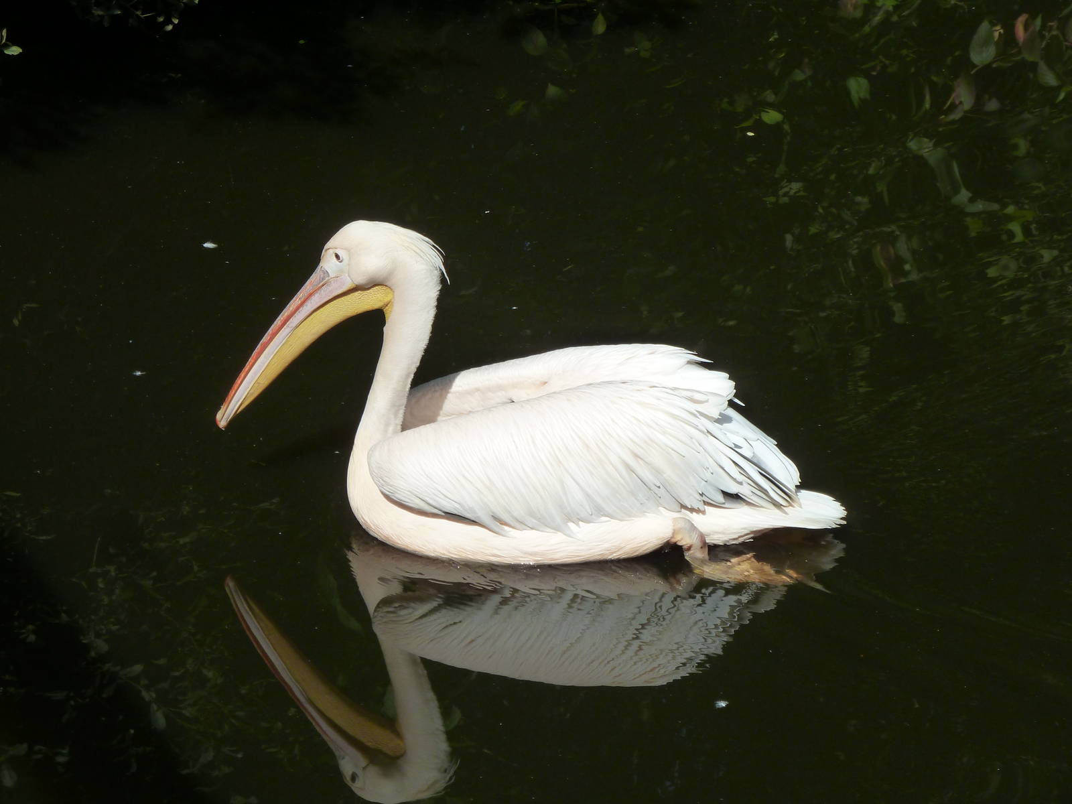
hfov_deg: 17.7
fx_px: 3437
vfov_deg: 13.3
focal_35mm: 111
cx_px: 536
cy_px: 402
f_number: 5.6
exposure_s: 1/500
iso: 125
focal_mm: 18.2
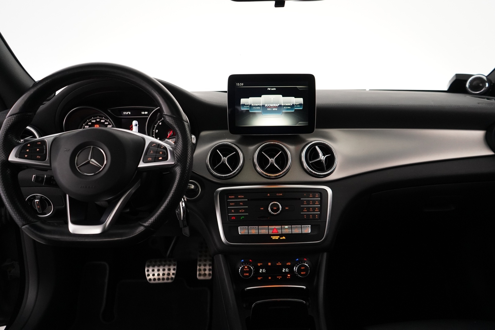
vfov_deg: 46.4
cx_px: 248
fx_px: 385
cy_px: 165
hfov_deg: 65.5
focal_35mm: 28
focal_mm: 28
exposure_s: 1/80
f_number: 3.5
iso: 5000
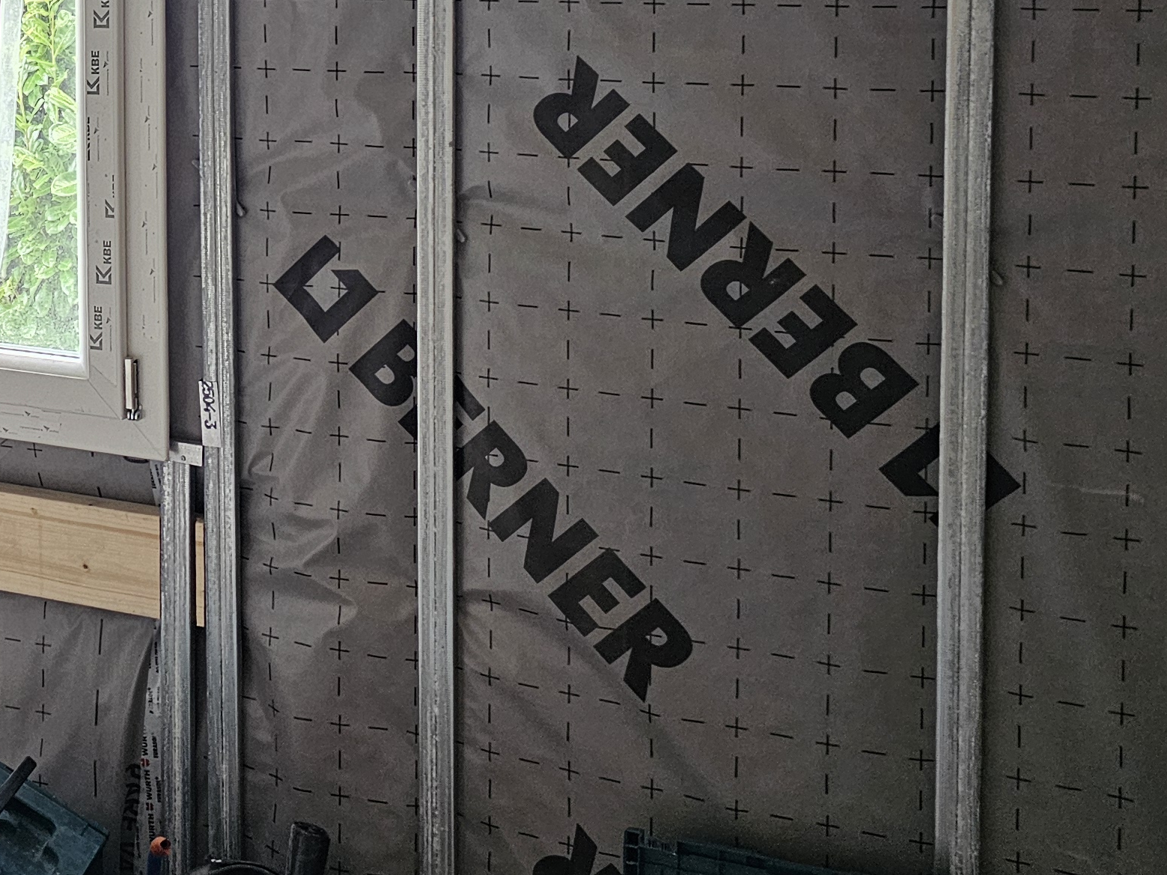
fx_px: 1989
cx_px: -94
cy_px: 73
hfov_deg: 29.7
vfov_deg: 24.1
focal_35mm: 59
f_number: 1.7
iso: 400
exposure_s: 1/100
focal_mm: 6.3
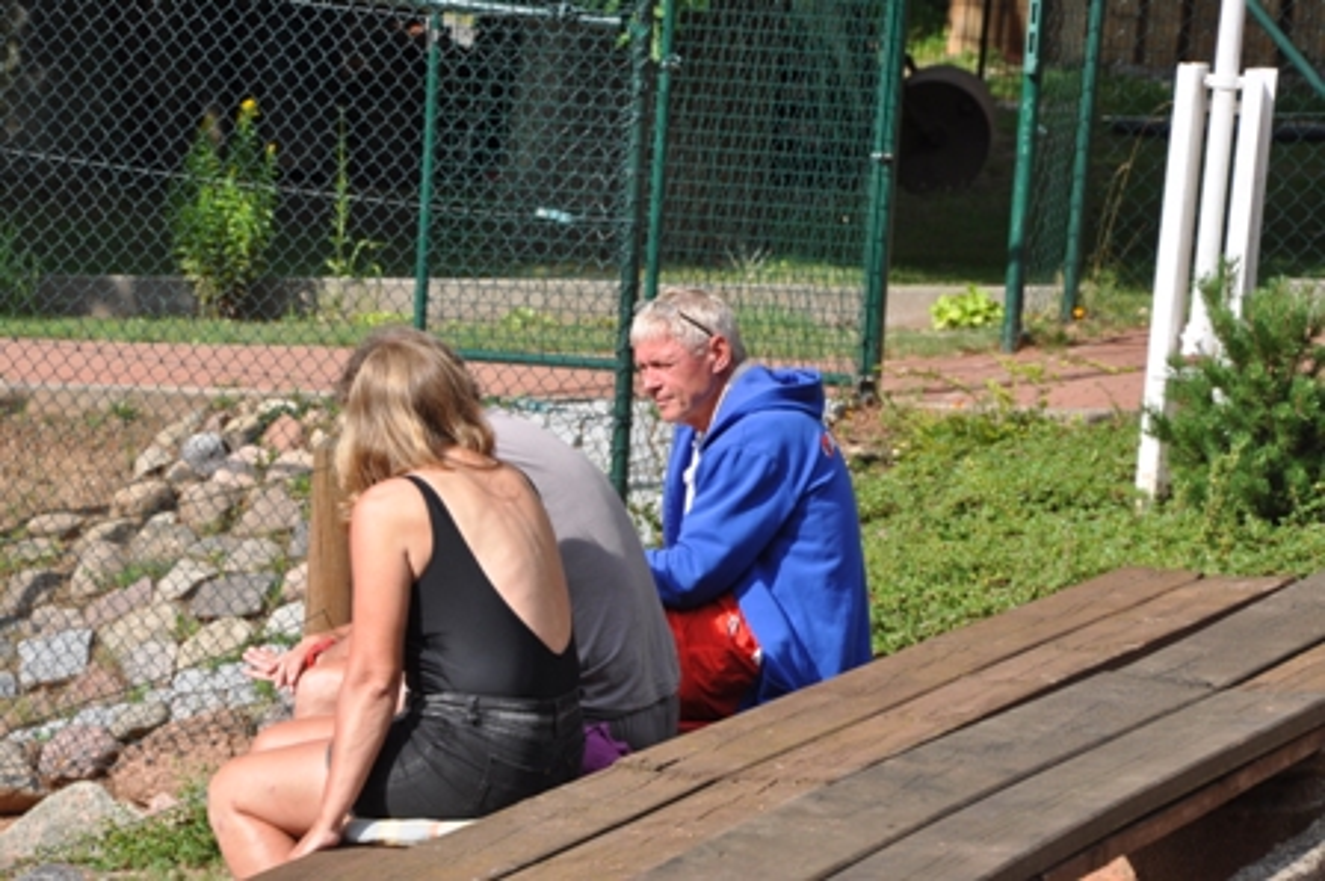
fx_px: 5792
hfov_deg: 13.0
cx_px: 662
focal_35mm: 158
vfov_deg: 8.7
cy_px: 440
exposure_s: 1/320
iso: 200
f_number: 9
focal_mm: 105
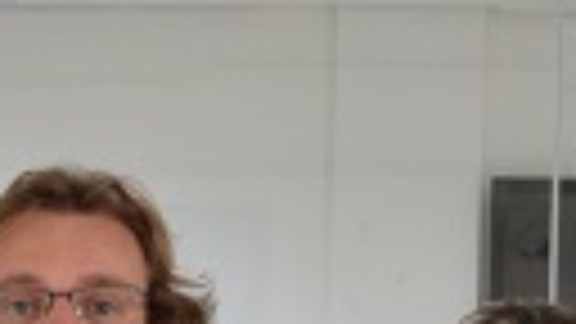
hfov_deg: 11.2
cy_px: 729
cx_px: -68
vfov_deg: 6.2
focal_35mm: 189
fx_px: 2887
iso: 560
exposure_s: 1/60
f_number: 3.8
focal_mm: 22
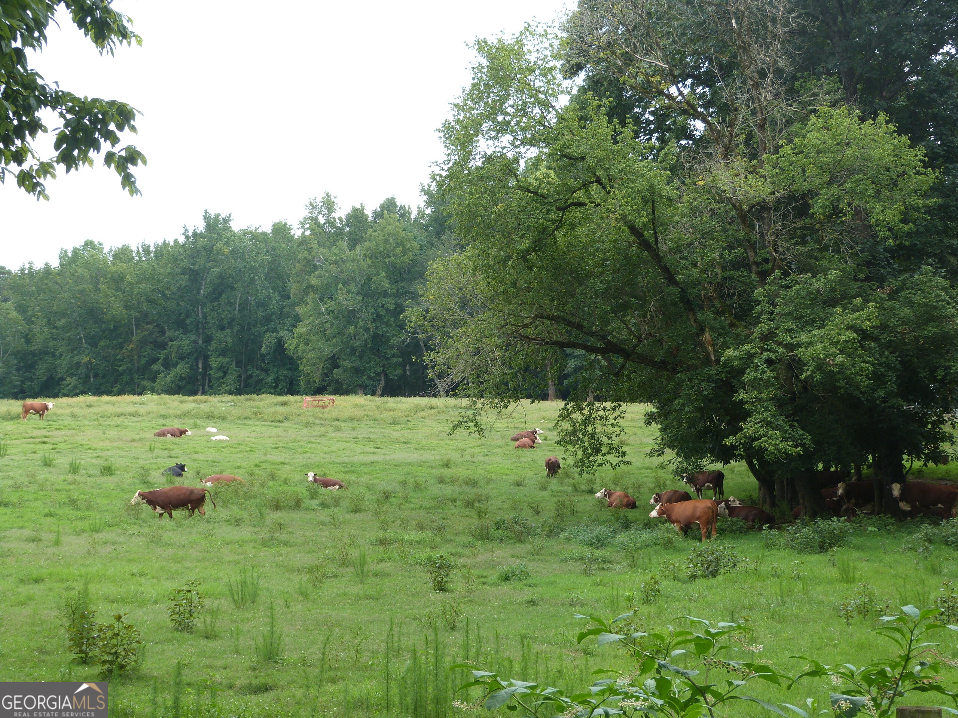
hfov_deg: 30.3
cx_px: 479
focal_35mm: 64
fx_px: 1771
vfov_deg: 22.9
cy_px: 359
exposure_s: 1/100
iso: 100
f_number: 3.3
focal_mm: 11.6
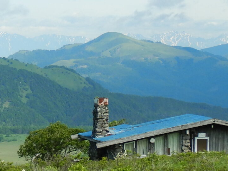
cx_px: 68
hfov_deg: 9.1
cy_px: 132
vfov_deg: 6.8
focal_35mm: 217
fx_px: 1429
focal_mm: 11
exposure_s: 1/800
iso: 125
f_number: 4.4
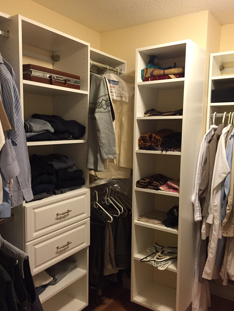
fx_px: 279
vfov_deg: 58.3
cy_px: 161
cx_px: 109
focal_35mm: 31
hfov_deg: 45.4
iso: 160
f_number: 2.2
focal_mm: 4.15
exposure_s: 1/30
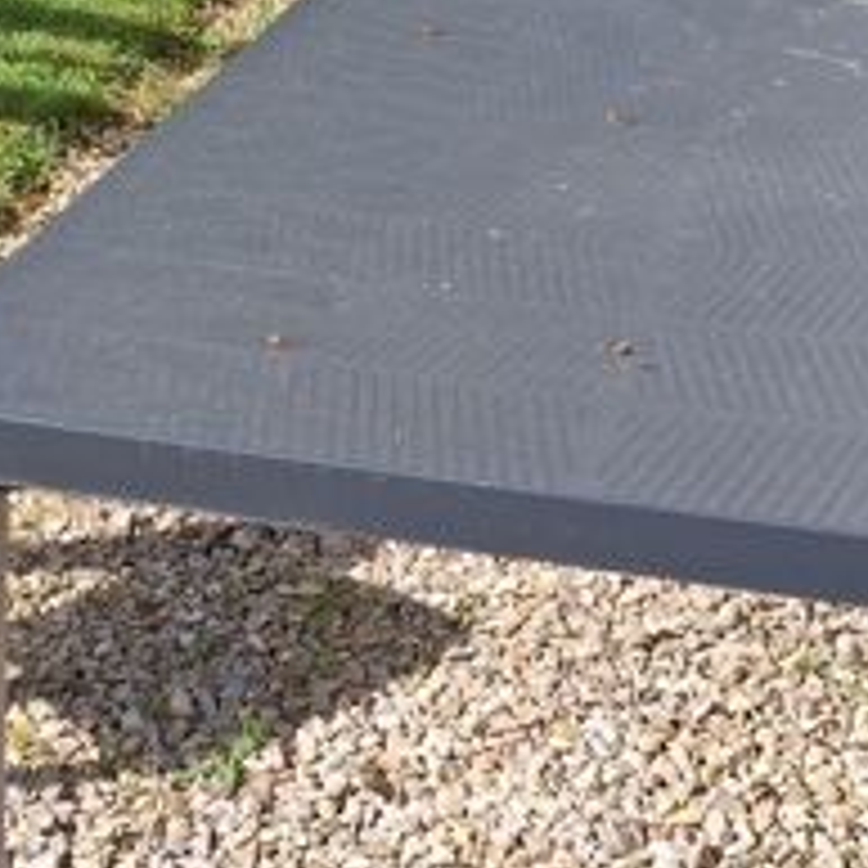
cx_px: 387
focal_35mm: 79
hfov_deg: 21.9
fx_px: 2241
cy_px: 481
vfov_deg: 21.9
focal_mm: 4
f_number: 1.8
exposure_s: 1/498
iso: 20
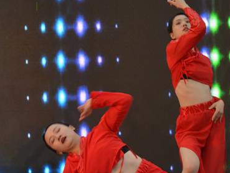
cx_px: 231
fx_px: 1943
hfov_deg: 6.8
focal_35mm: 292
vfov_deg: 5.1
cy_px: 146
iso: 360
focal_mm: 75
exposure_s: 1/125
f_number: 5.6
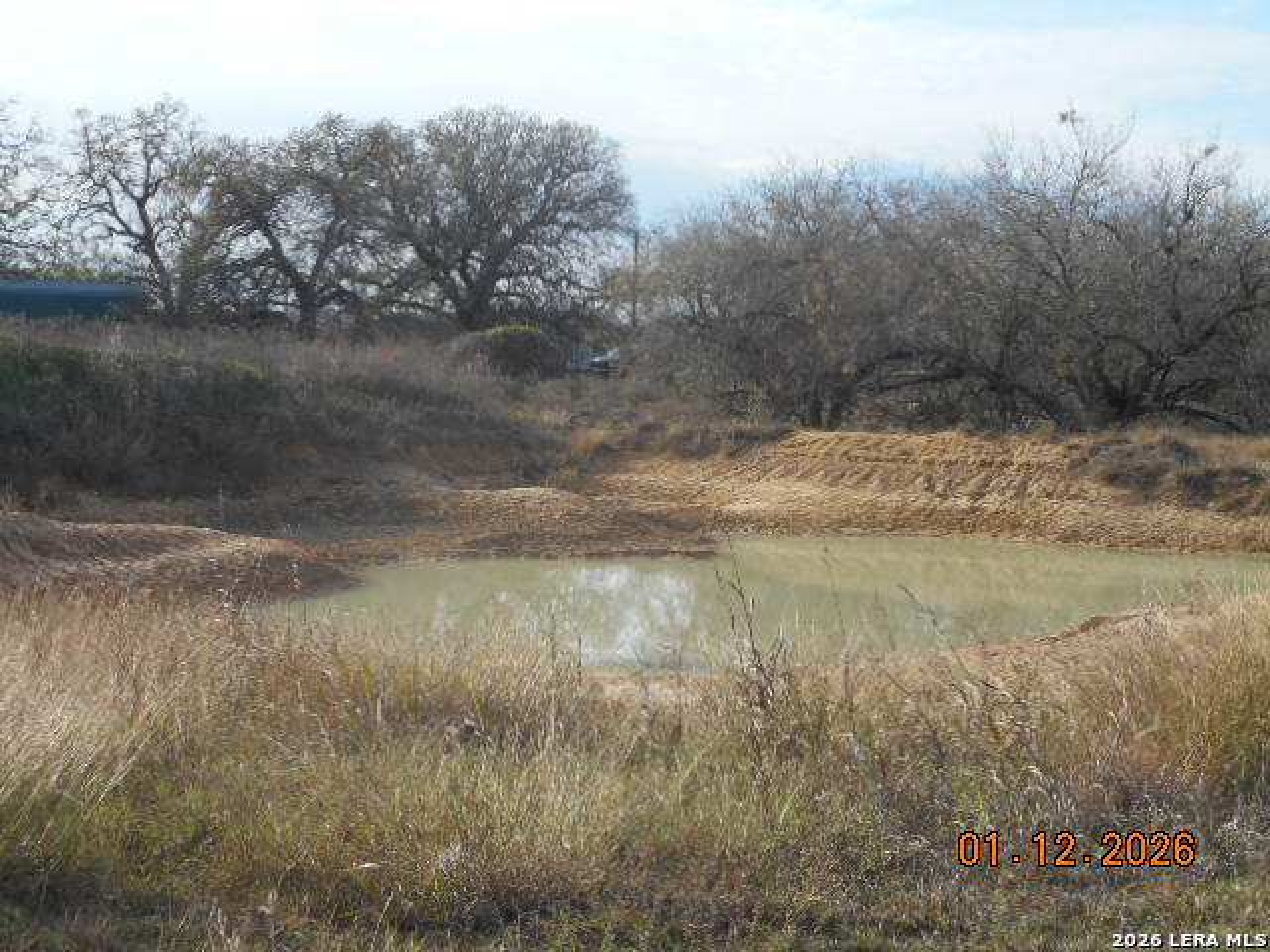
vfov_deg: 21.9
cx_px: 635
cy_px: 476
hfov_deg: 29.0
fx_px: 2458
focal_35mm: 67
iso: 80
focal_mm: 12
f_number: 5.3
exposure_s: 1/250
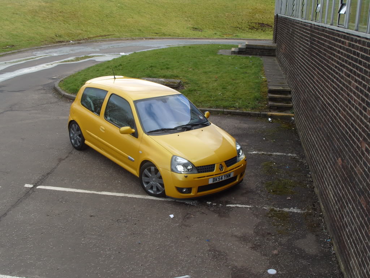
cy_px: 139
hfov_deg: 42.9
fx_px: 470
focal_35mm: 44
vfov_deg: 32.9
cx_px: 185
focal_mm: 9.9
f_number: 3.6
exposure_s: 1/180
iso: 80
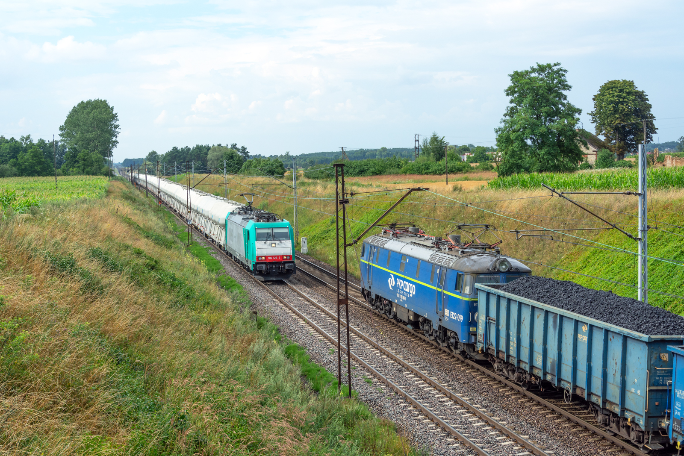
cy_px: 228
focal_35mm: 57
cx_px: 342
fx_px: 1083
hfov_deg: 35.1
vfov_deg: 23.8
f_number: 9
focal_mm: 38
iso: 200
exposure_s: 1/400
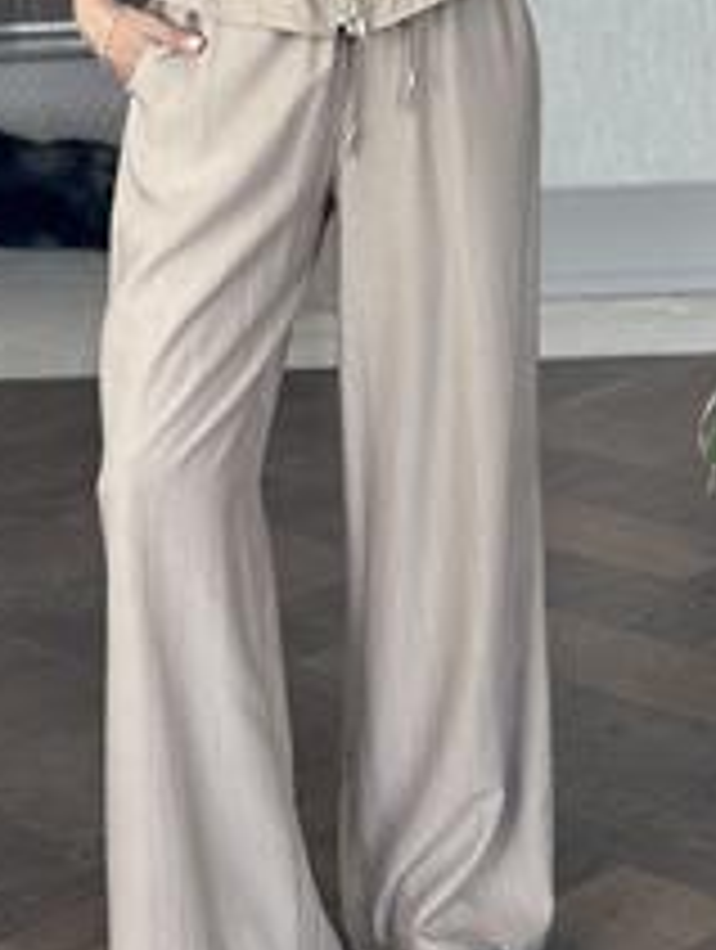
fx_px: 3162
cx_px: 320
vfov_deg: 16.8
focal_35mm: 115
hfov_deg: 12.9
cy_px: 90
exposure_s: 1/113
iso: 125
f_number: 1.78
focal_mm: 6.86
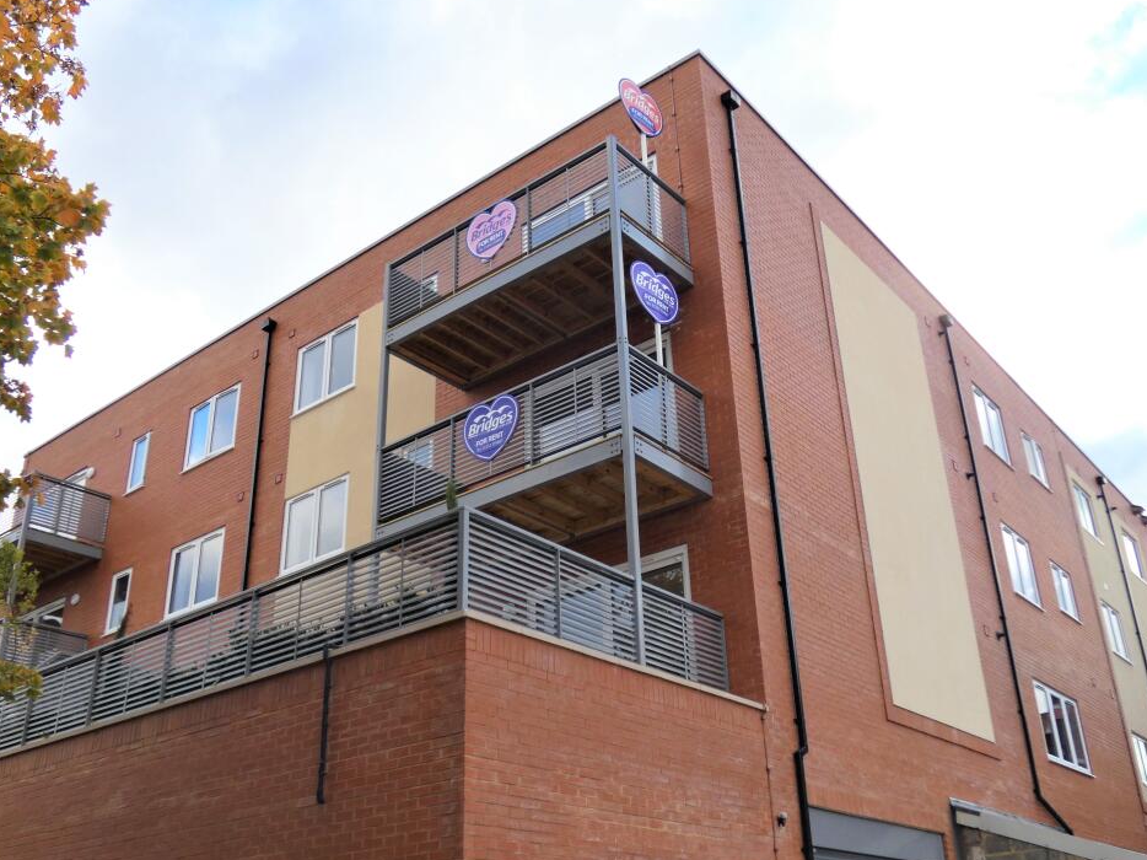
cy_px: 453
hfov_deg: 54.0
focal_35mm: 34
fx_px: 1126
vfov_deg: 41.8
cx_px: 564
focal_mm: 5.5
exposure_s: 1/320
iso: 125
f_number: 3.3
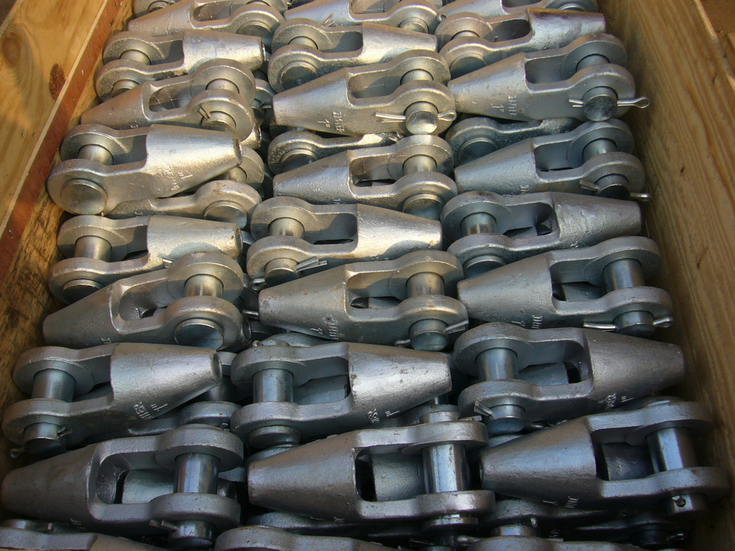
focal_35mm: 35
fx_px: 743
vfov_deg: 40.7
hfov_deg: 52.6
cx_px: 368
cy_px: 276
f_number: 5.6
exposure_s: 1/200
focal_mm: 5.8
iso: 80
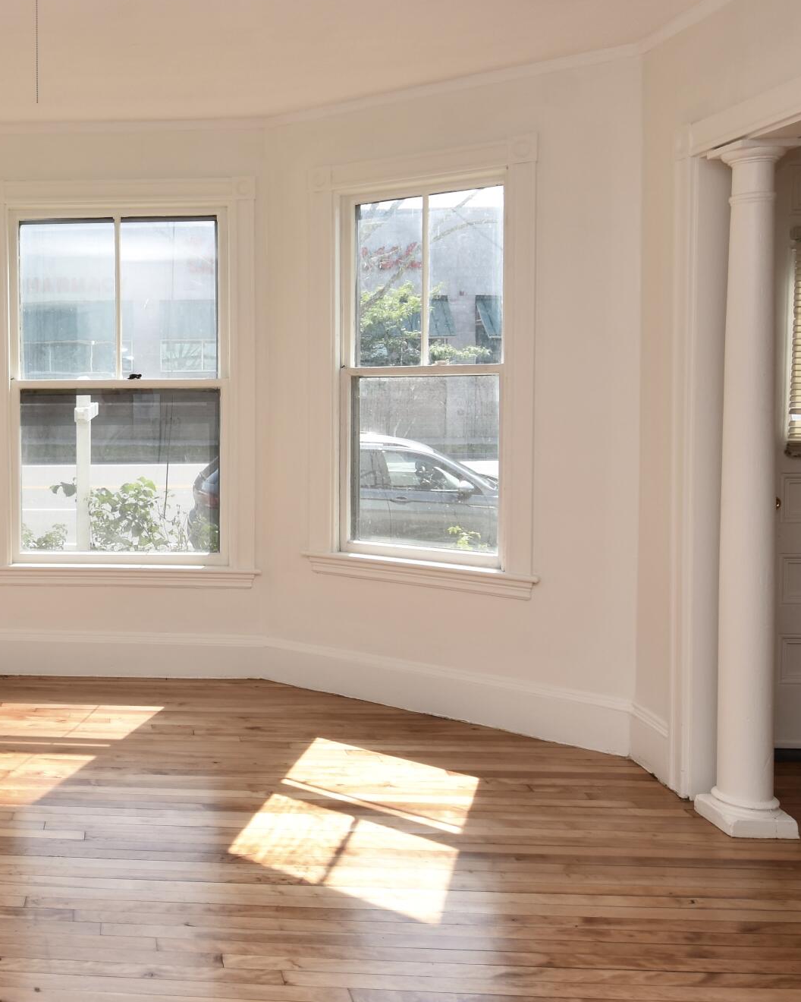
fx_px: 948
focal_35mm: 32
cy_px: 419
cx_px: 41
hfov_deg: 41.2
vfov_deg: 55.4
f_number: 5.6
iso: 100
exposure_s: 1/125
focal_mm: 10
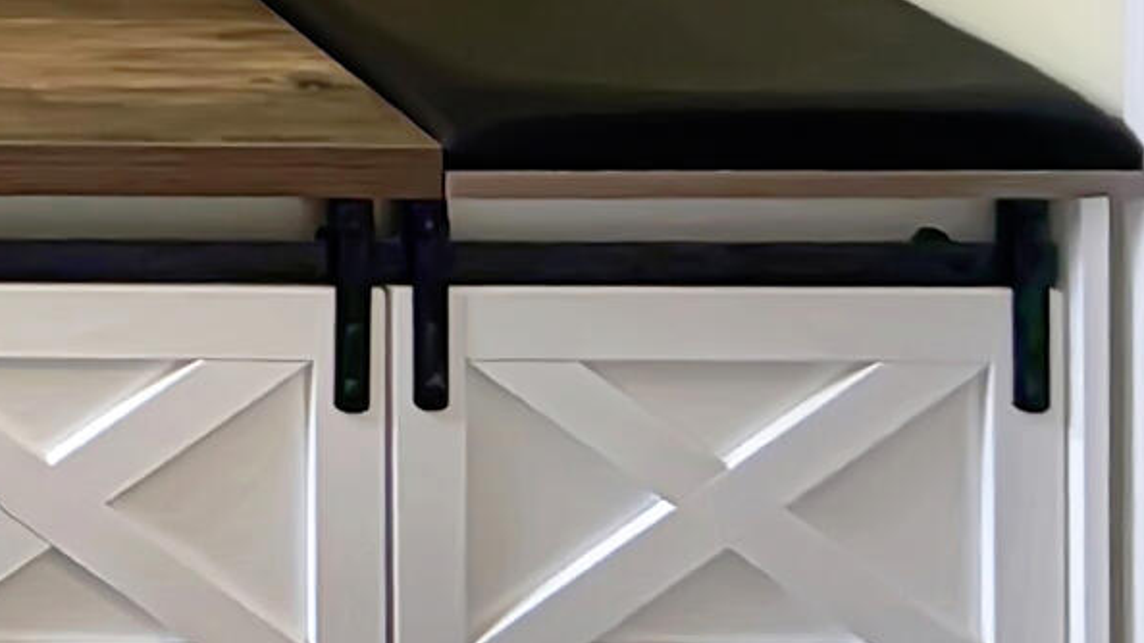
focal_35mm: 77
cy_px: -899
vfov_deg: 12.4
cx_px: -819
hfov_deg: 20.7
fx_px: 2336
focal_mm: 2.22
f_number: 2.2
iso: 200
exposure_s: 1/60
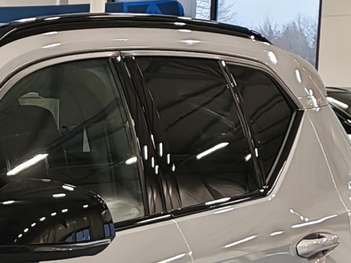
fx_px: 1835
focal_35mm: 181
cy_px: 509
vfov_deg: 7.9
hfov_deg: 10.3
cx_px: -293
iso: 320
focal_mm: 6.12
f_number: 1.9
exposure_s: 1/100
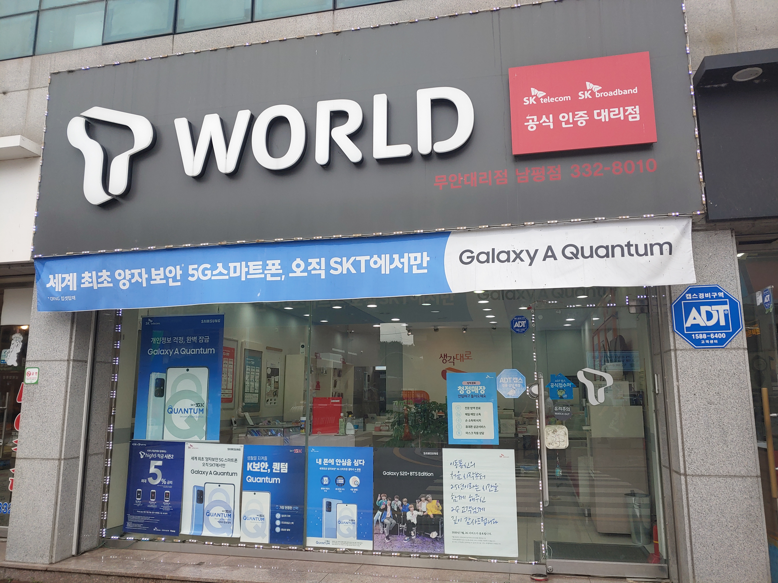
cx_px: 389
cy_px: 292
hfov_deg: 69.4
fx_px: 562
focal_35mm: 25
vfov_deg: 54.9
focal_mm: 4.23
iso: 50
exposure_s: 1/552
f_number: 1.5
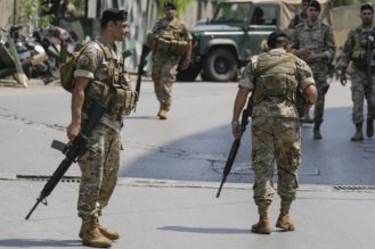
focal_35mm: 194
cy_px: 94
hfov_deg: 10.6
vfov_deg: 7.1
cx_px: 224
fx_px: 2020
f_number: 5
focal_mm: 150
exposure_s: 1/3200
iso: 500
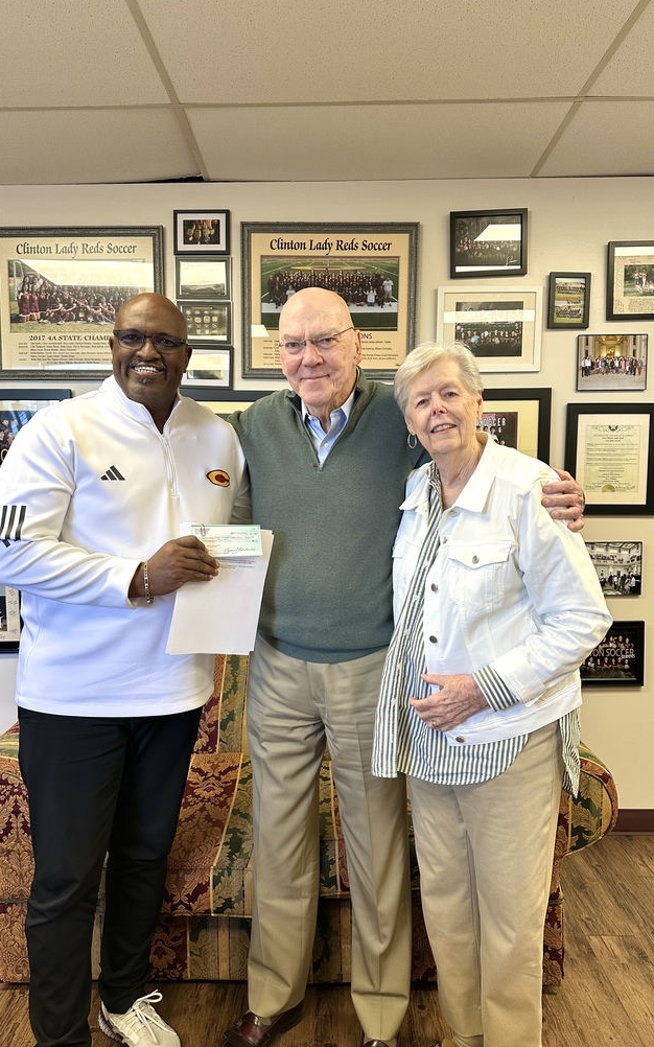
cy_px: 531
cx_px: 322
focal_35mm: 26
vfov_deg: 70.4
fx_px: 742
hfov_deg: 47.6
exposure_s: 1/120
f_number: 1.78
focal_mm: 6.86
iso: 160
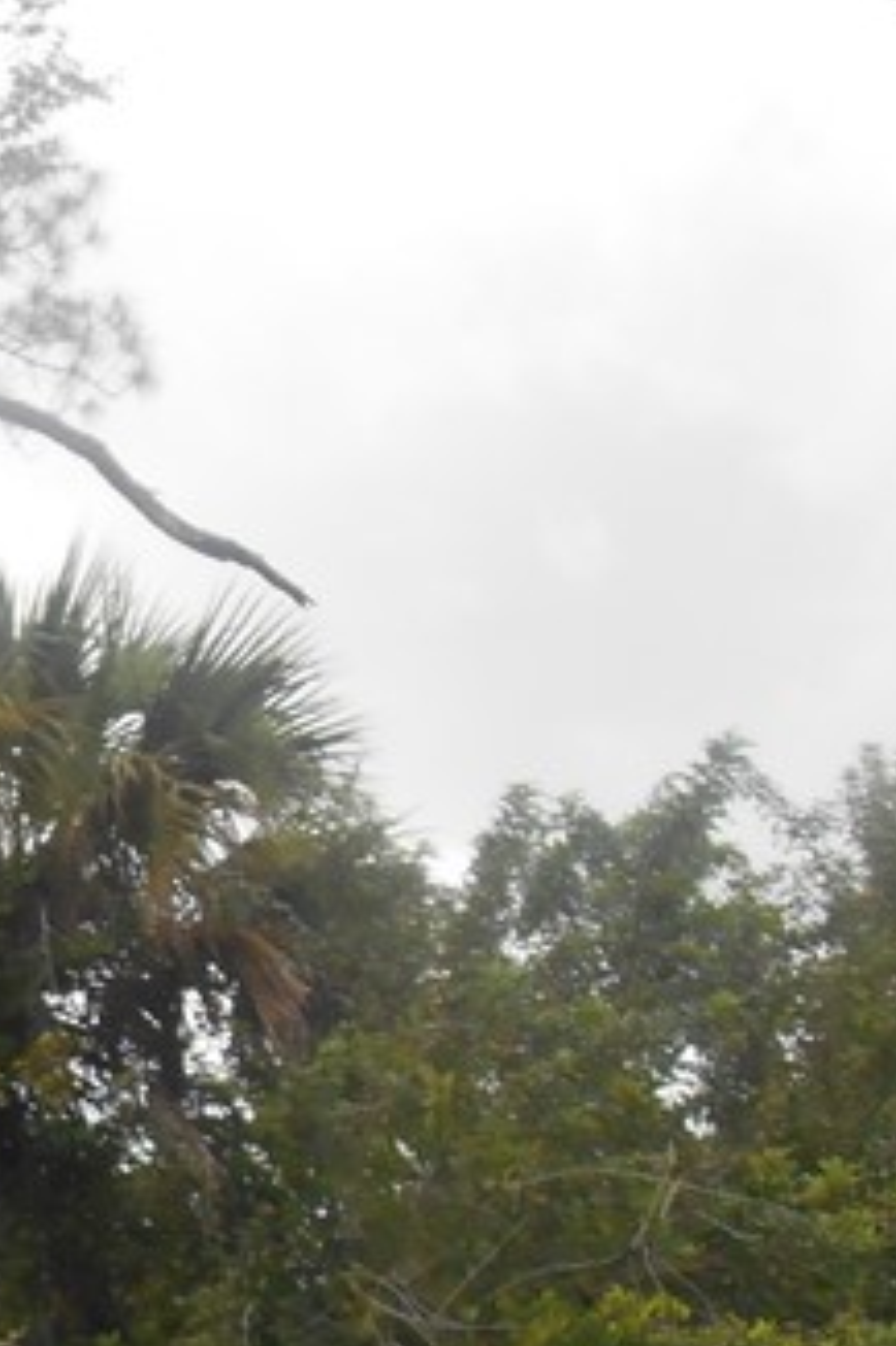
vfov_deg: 23.4
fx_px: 3176
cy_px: 1152
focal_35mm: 85
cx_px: -661
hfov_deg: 14.4
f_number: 3.4
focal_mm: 4.7
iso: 180
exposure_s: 1/250
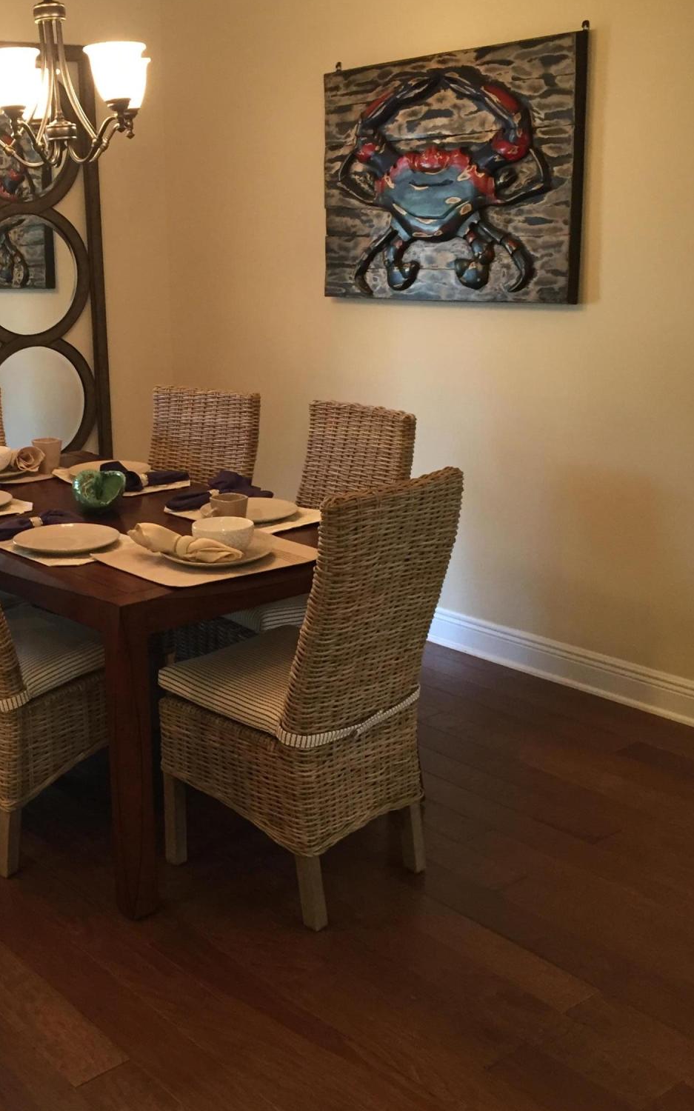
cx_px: 164
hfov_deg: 30.6
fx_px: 1241
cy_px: 518
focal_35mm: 41
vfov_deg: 48.2
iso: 125
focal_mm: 4.15
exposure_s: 1/30
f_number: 2.2
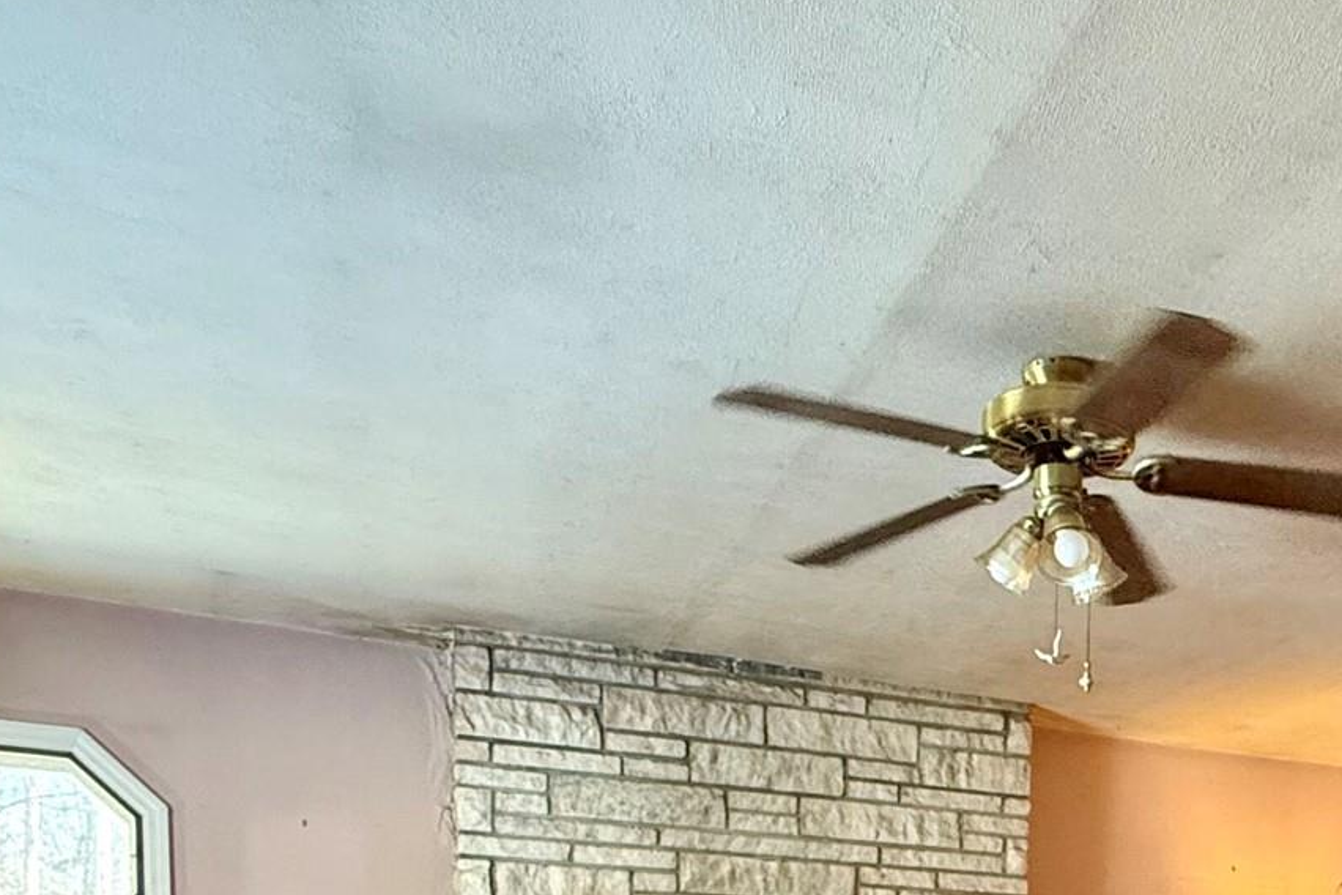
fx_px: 1305
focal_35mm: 35
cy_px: 1149
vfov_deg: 30.3
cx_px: 1115
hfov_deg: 50.4
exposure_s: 1/60
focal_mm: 2.22
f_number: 2.2
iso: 400
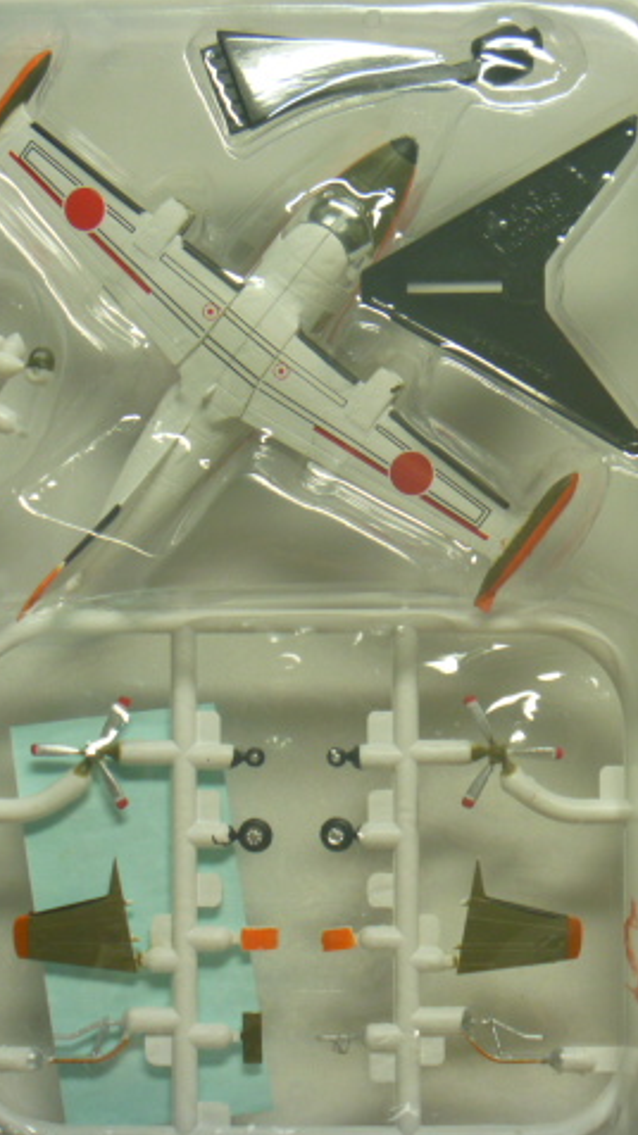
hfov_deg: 15.1
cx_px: 571
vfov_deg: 26.9
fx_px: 2378
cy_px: 569
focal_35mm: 79
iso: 125
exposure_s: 1/40
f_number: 3.8
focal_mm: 9.6
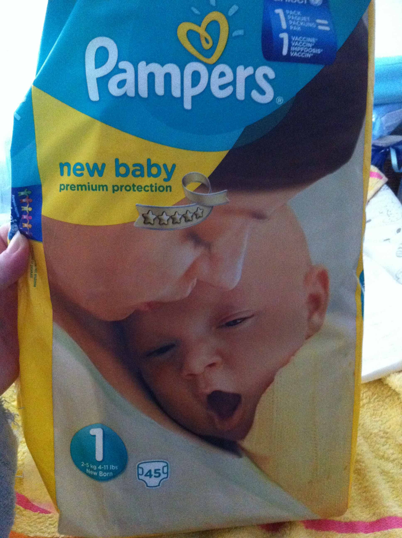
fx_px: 543
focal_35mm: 35
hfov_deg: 40.6
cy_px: 269
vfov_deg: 52.7
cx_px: 201
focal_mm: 3.85
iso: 800
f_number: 2.8
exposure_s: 1/17
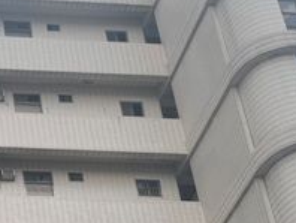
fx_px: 1079
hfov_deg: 14.9
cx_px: -102
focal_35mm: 126
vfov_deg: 11.5
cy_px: 275
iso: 25
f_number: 1.8
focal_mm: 4.25
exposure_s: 1/502
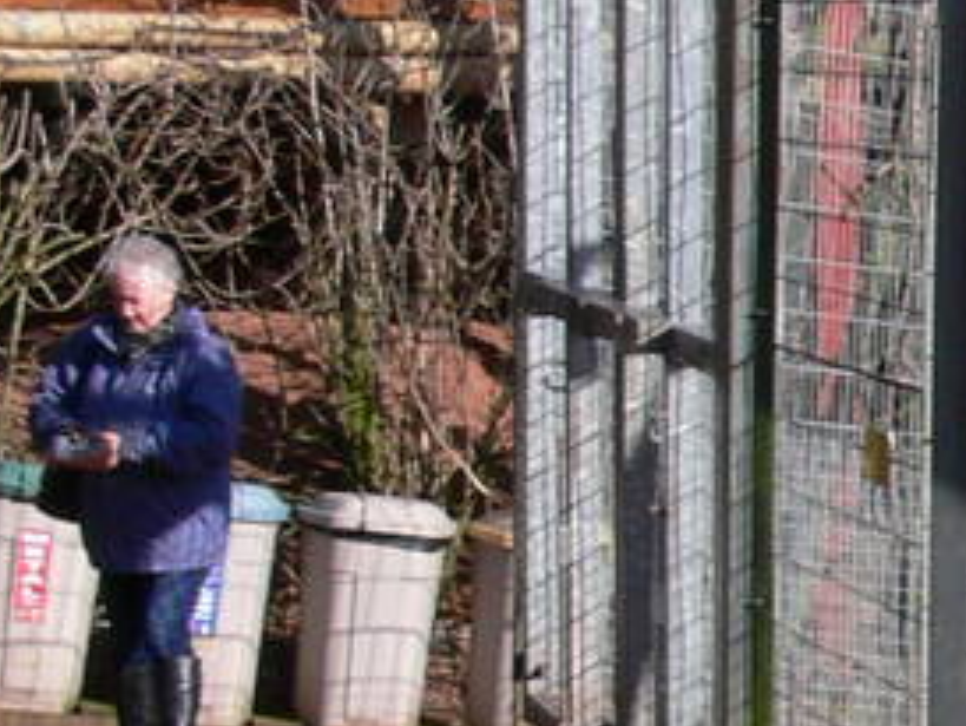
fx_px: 5723
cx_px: 2551
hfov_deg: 8.5
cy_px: 506
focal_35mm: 205
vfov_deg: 7.2
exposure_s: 1/250
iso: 80
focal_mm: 7.4
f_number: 5.6
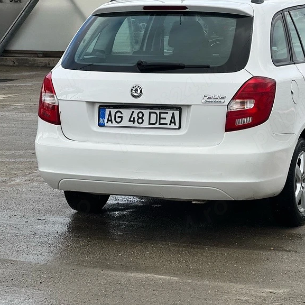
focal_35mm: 118
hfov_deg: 14.7
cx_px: 206
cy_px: 108
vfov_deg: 14.8
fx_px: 1176
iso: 25
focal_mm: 9
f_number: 2.8
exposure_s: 1/121
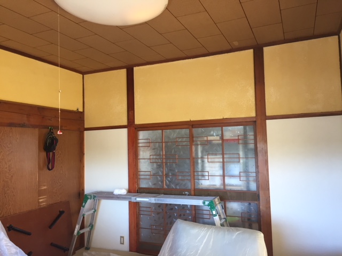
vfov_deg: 48.2
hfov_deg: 61.7
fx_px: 287
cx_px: 171
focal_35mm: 29
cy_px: 128
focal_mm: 4.15
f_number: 2.2
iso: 64
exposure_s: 1/30
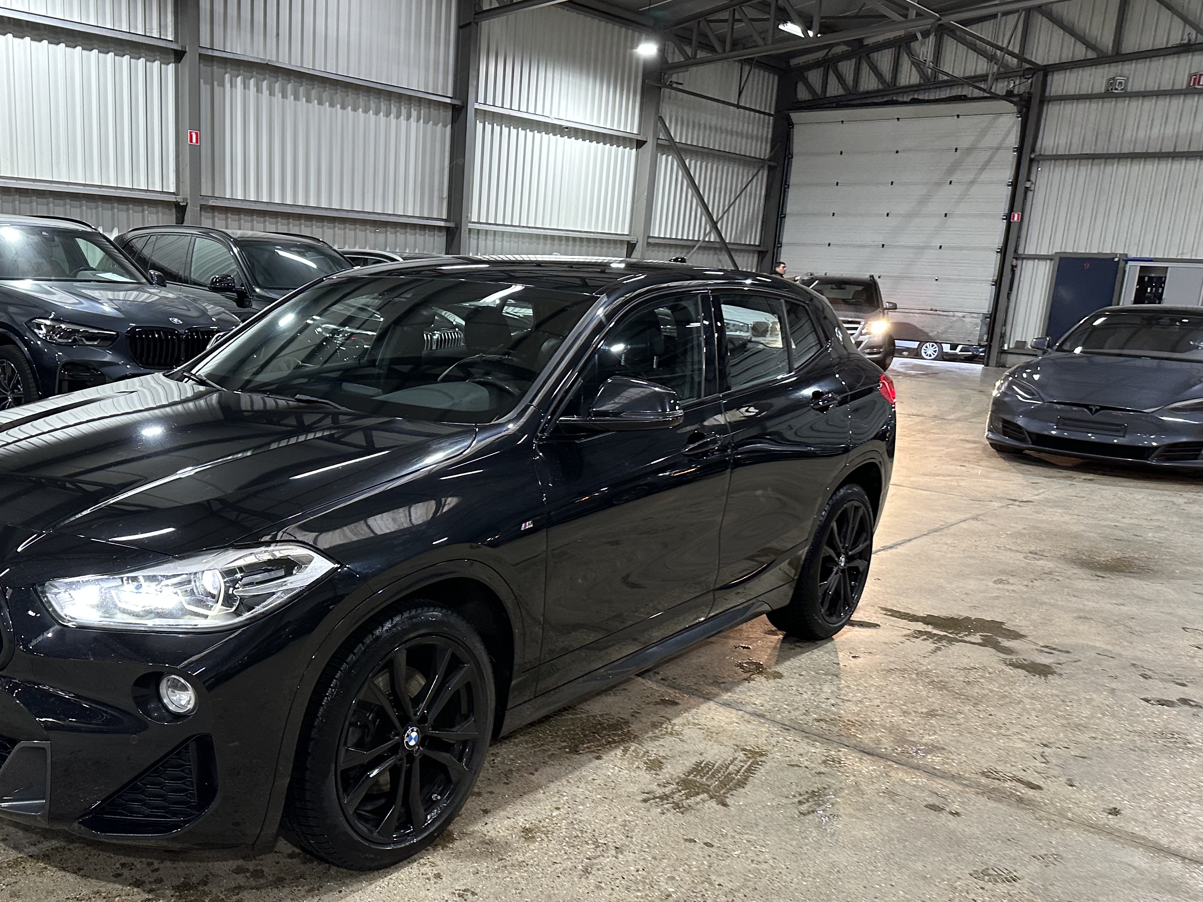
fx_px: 1112
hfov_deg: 55.9
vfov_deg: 44.0
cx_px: 421
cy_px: 528
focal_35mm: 32
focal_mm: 6.86
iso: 200
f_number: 1.78
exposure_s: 1/49
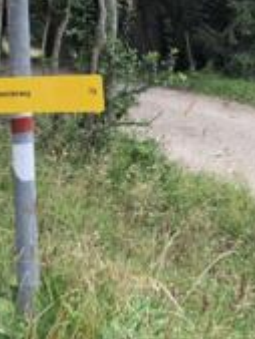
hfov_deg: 20.0
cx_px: 52
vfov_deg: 24.5
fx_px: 716
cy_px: -50
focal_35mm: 73
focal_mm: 4
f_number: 1.8
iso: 20
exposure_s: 1/142
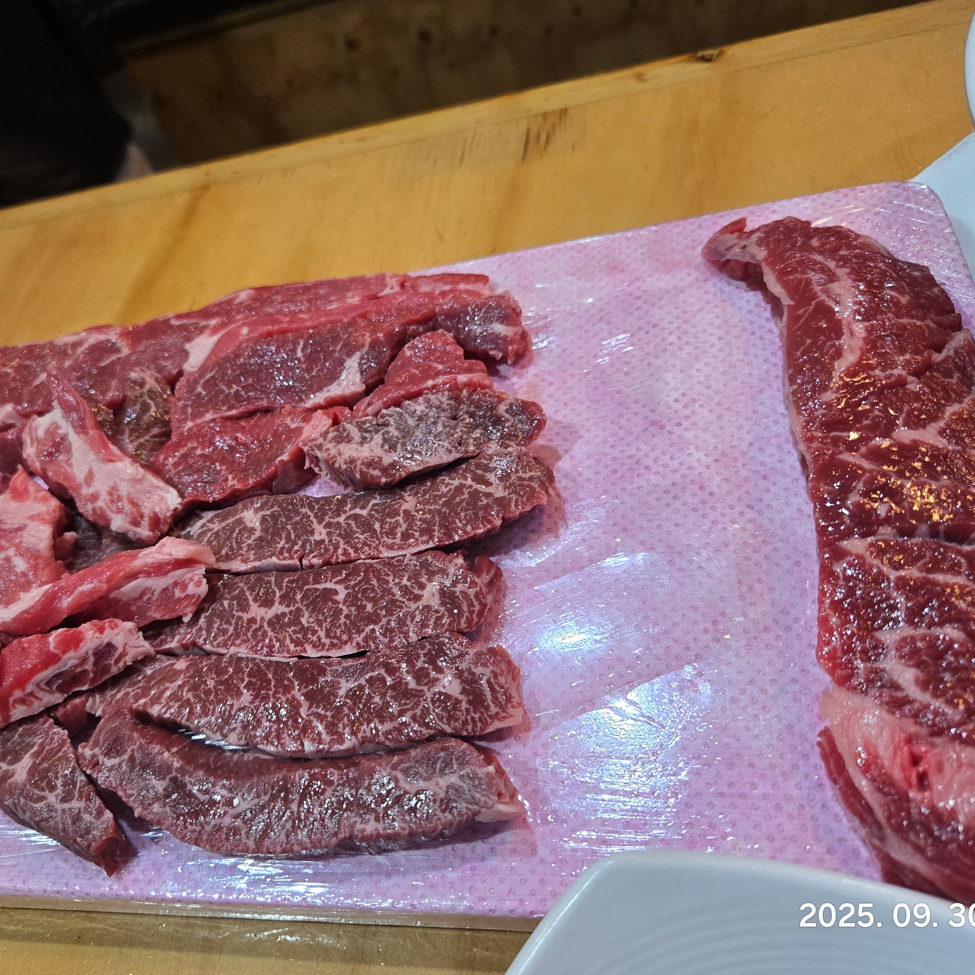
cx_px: 394
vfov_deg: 57.3
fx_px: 892
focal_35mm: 28
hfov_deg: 56.9
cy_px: 501
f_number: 1.8
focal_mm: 5.4
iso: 200
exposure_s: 1/120
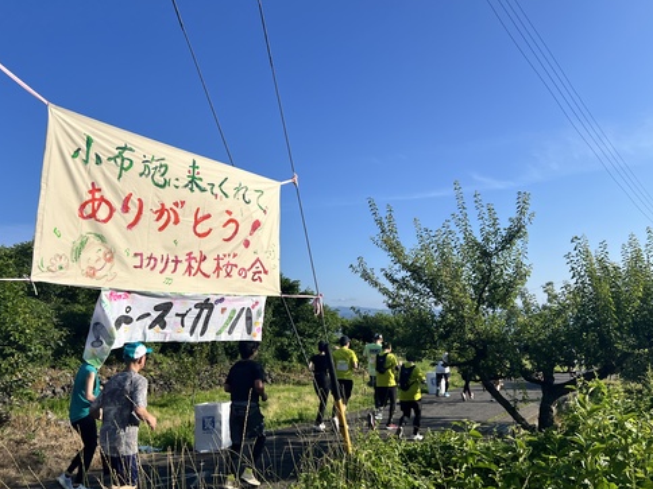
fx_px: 547
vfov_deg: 48.2
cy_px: 239
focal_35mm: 29
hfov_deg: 61.6
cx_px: 353
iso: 50
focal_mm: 5.7
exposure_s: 1/5319
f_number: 1.5
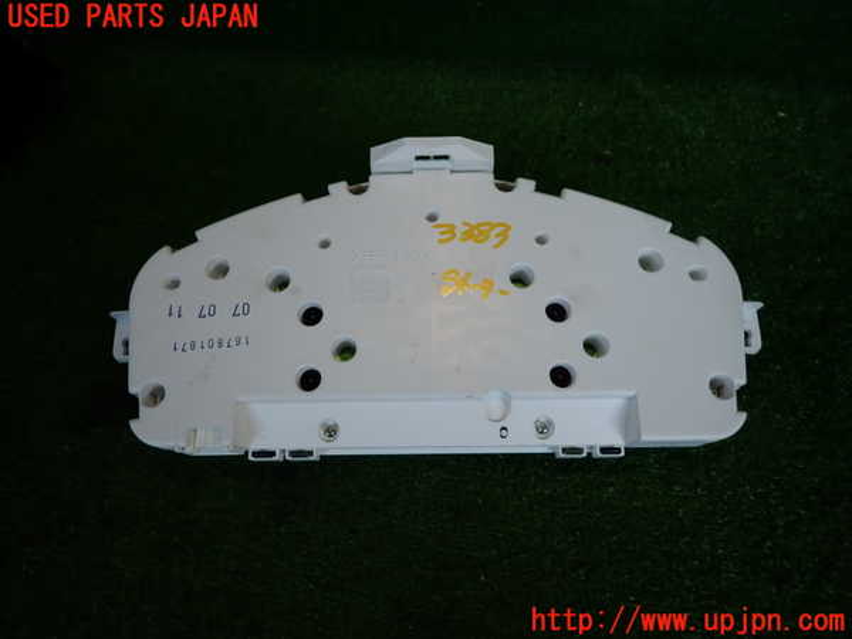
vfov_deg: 54.9
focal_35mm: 25
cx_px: 426
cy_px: 320
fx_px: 615
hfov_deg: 69.4
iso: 100
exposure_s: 1/125
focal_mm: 4.5
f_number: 2
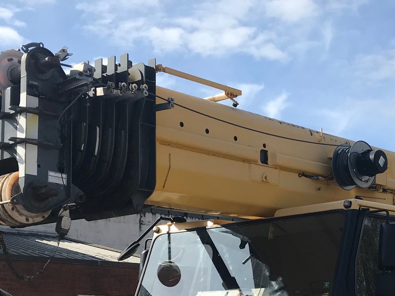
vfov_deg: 19.7
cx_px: 271
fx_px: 833
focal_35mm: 73
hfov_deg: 26.5
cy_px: 285
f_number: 1.8
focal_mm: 3.99
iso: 20
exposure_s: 1/2283
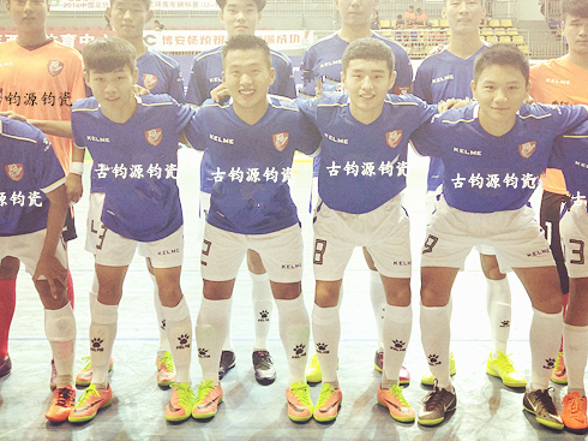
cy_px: 149
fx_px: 832
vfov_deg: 29.5
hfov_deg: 38.9
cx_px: 307
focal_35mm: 49
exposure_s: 1/100
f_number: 1.8
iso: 161
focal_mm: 3.95
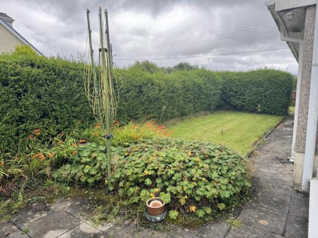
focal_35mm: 24
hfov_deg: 71.6
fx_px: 220
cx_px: 159
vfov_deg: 56.8
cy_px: 119
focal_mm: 6.76
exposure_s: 1/535
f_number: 1.78
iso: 80
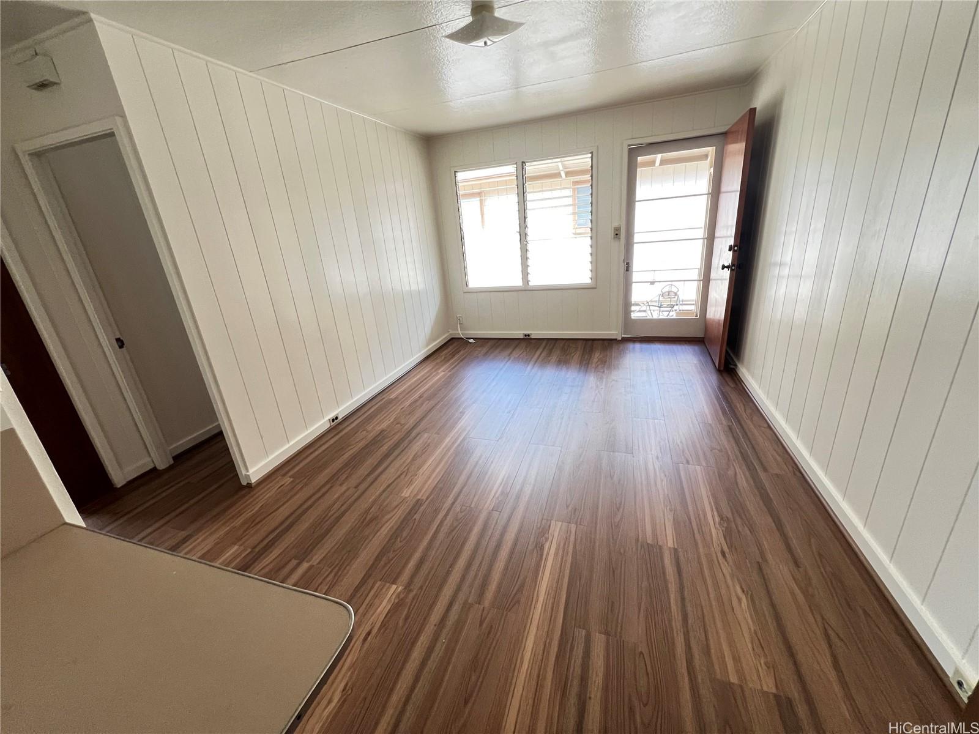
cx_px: 490
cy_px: 367
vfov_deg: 89.9
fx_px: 368
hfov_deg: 106.2
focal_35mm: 13
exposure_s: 1/60
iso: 320
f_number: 1.8
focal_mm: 1.57
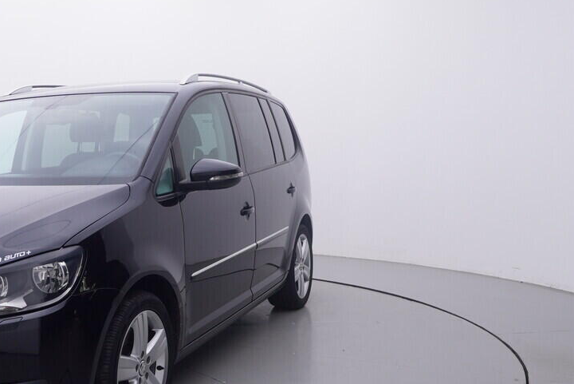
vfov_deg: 29.8
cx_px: 91
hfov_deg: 41.2
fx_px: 718
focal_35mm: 45
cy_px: 232
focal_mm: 15
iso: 200
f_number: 5
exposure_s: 1/80
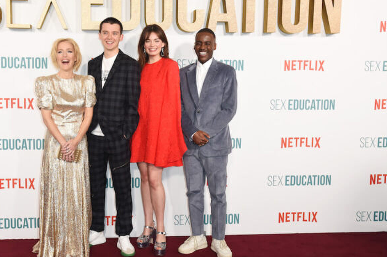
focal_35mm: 45
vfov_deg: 29.8
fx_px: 483
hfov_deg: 43.2
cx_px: 141
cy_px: 119
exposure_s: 1/160
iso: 1600
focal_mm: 34
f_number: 8
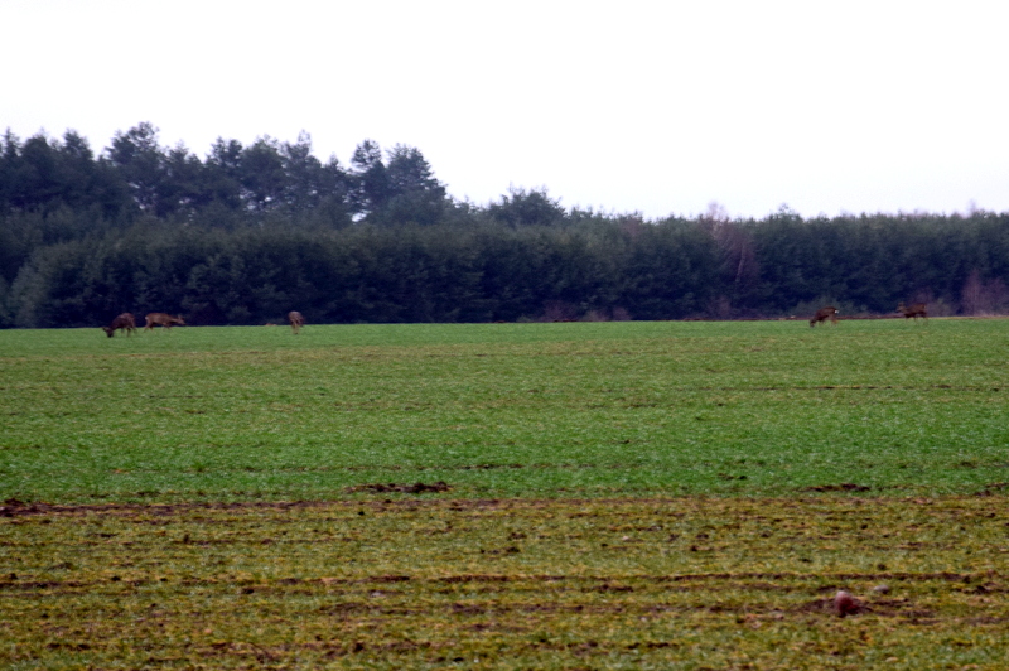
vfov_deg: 8.7
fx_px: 4411
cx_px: 504
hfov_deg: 13.1
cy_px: 336
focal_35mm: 158
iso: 560
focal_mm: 105
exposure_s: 1/30
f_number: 7.1
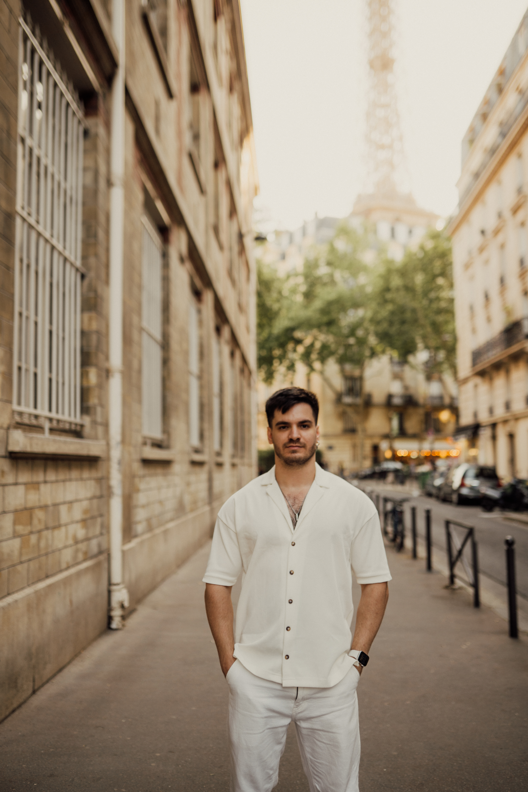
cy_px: 396
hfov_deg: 37.9
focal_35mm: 35
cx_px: 264
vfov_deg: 54.4
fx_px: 770
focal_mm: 35
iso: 160
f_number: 1.8
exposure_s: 1/320
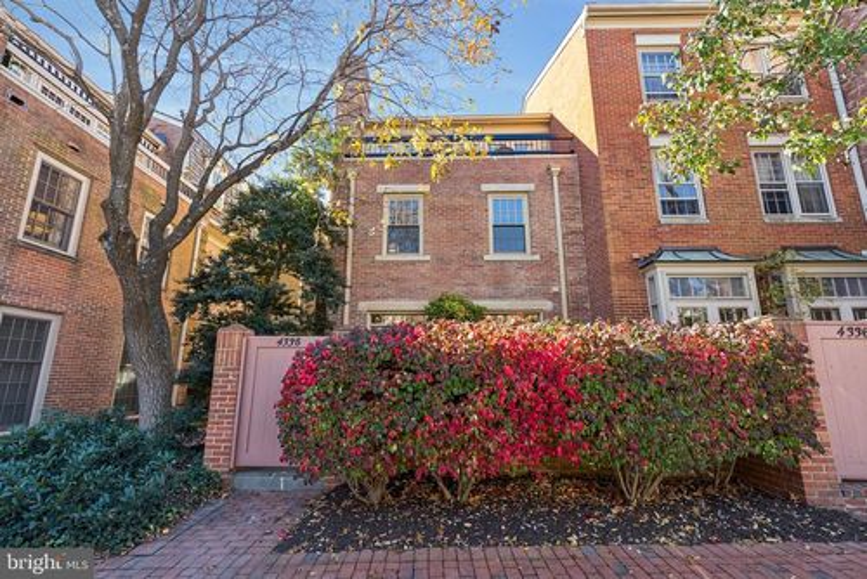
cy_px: 290
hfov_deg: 96.7
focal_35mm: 16
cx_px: 434
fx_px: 386
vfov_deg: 73.8
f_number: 4.5
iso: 80
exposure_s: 1/80
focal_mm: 16
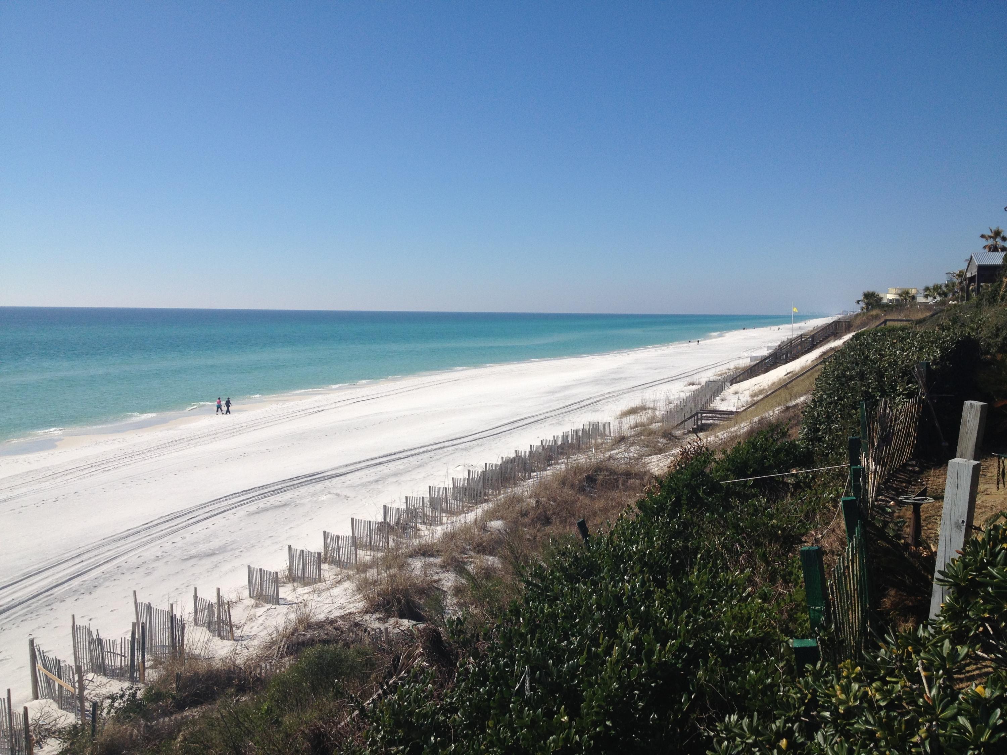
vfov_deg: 40.7
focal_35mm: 35
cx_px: 504
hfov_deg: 52.6
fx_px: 1018
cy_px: 378
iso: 50
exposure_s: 1/3247
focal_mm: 4.28
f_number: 2.4
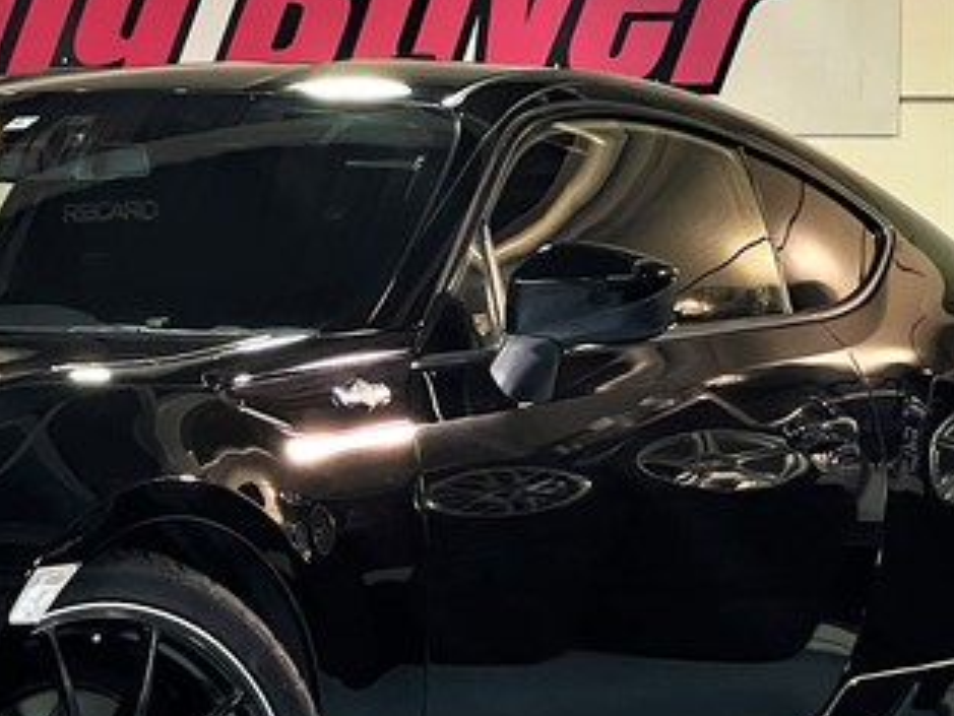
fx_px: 5431
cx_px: -12
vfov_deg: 7.5
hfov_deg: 10.0
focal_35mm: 197
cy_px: 308
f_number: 2.8
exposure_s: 1/50
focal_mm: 9
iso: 320
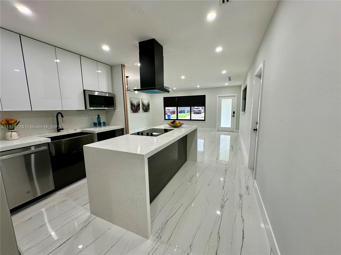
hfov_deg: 102.1
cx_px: 170
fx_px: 138
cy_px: 128
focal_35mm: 14
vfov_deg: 85.7
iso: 125
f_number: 2.2
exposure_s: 1/120
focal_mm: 2.22
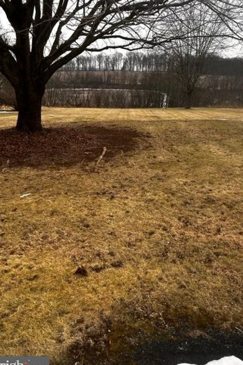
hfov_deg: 46.4
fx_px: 284
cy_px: 187
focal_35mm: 28
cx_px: 129
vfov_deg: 65.5
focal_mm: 5.7
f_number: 1.5
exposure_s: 1/1029
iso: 50
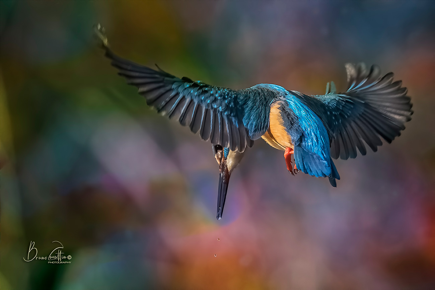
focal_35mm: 330
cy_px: 145
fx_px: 3987
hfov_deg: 6.2
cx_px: 218
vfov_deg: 4.2
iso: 1000
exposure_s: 1/3200
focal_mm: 330
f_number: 5.6
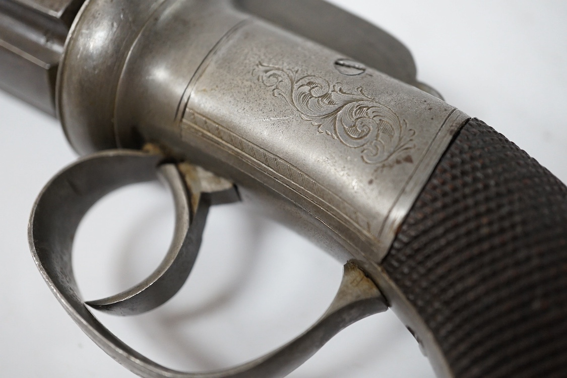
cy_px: 189
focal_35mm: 45
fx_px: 709
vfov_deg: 29.9
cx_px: 284
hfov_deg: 43.6
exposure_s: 1/100
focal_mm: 30
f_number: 3.5
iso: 1000
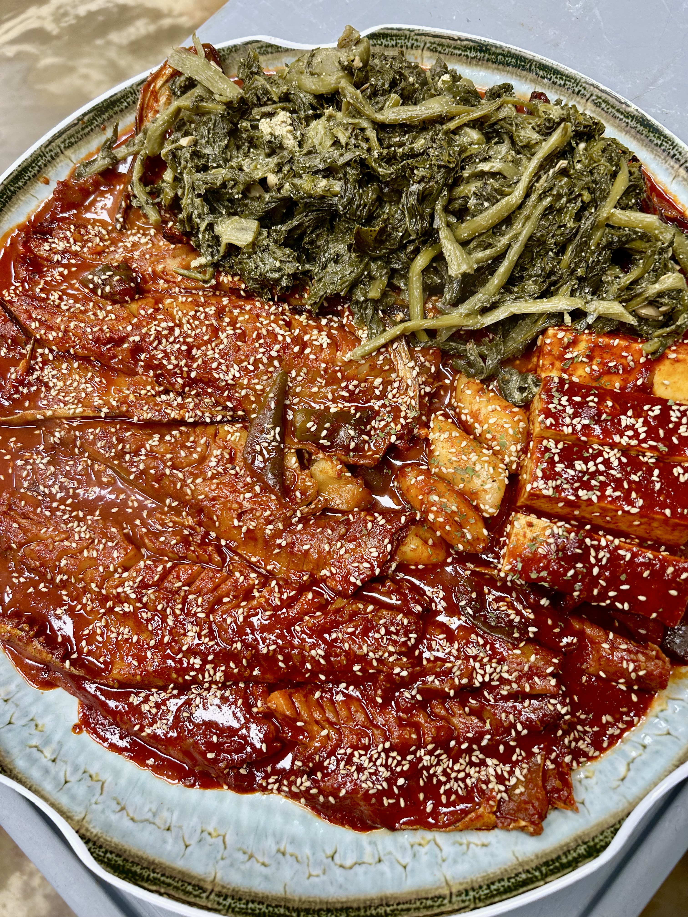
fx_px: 689
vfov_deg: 67.3
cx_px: 344
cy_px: 458
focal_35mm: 26
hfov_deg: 53.1
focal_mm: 5.7
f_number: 1.5
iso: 100
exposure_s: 1/60
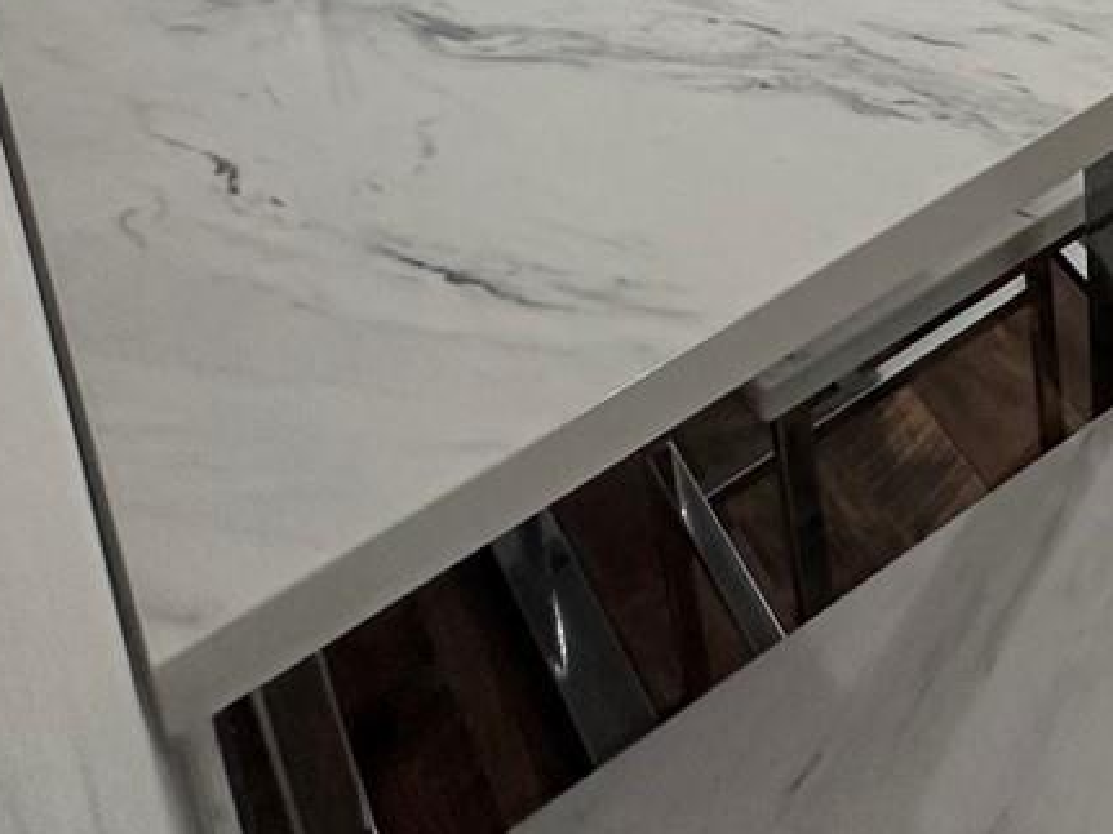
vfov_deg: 20.1
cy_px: -671
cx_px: 1493
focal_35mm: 52
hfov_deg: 29.0
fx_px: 1671
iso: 200
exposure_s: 1/120
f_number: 2.2
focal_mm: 2.22
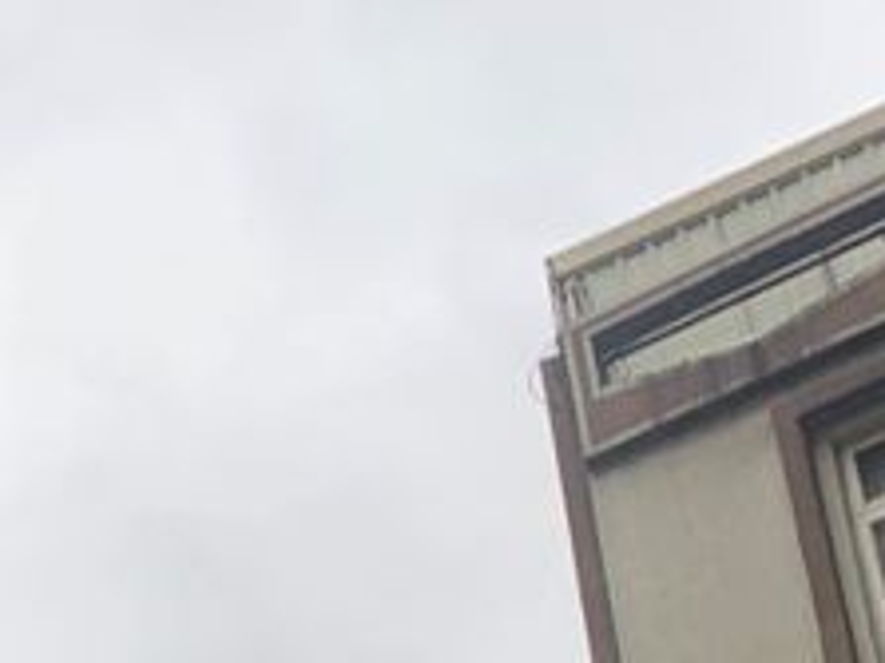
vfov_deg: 11.7
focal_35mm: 112
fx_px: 2862
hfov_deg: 15.9
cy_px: 1362
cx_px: -508
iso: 25
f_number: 1.8
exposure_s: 1/172
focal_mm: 4.25
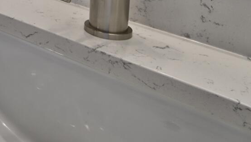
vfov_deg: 14.6
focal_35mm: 74
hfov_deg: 21.0
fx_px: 493
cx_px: -184
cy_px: -103
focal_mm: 13
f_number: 19
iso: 200
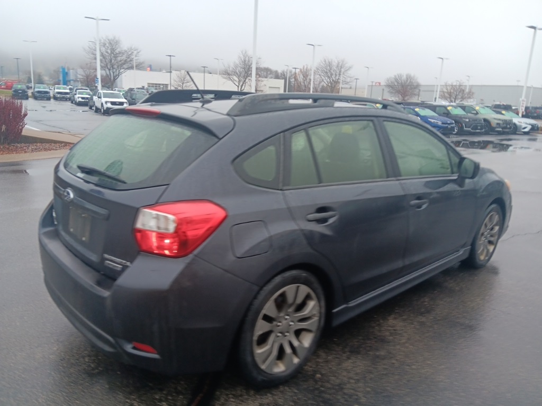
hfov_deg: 67.3
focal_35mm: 26
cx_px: 271
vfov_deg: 53.1
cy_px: 203
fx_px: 407
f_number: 1.8
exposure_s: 1/50
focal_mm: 3.98
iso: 113
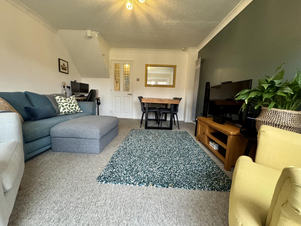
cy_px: 113
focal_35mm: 14
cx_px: 150
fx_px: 122
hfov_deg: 102.1
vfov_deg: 85.7
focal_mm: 2.22
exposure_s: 1/50
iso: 640
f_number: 2.2
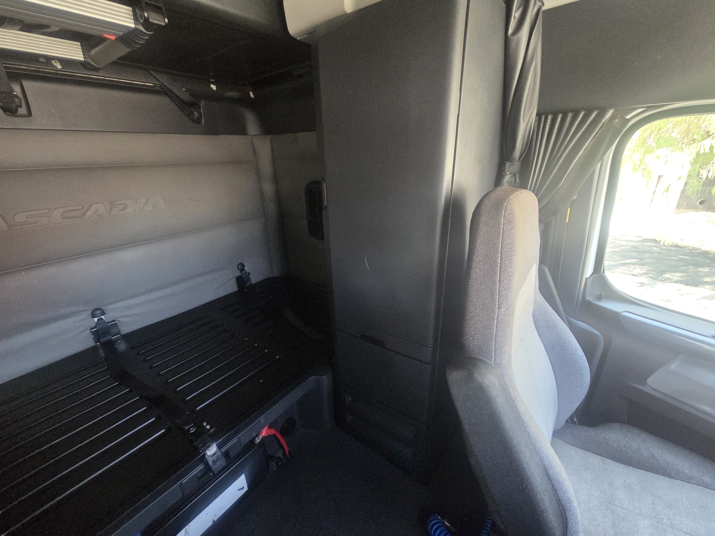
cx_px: 358
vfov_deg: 89.9
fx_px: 269
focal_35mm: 13
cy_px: 268
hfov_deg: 106.2
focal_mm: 2.2
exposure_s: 1/60
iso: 500
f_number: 2.2
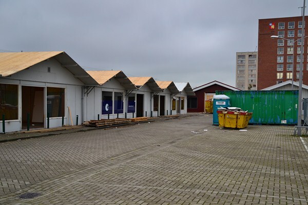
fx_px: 359
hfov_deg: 46.4
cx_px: 154
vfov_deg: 31.9
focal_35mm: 42
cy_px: 102
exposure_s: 1/200
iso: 400
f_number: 4
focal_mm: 28
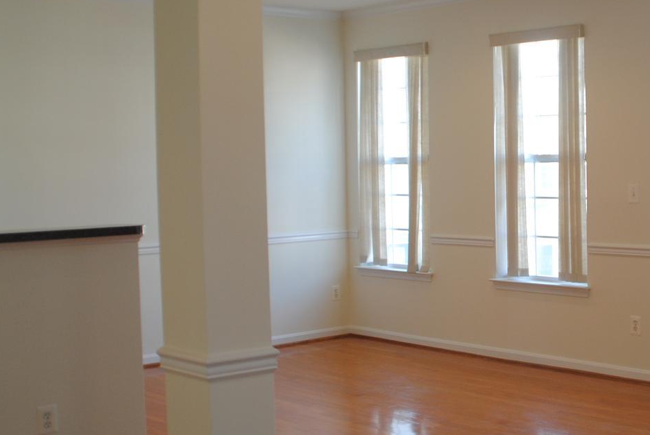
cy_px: 201
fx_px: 1066
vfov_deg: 23.0
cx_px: 530
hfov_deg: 32.8
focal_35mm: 59
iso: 200
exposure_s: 1/60
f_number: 4
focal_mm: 18
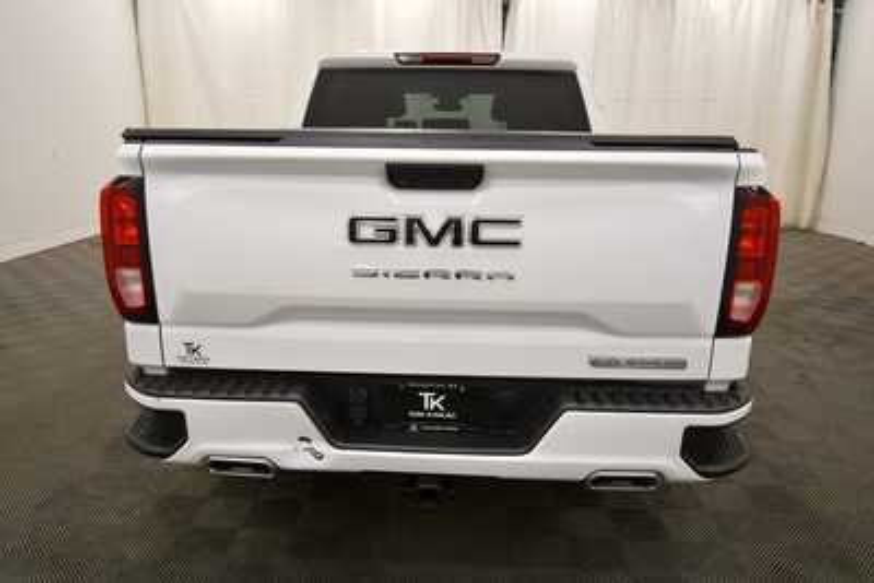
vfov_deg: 51.3
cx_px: 437
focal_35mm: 25
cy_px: 292
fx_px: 607
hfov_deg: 71.5
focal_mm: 17
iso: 720
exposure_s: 1/250
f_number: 5.3
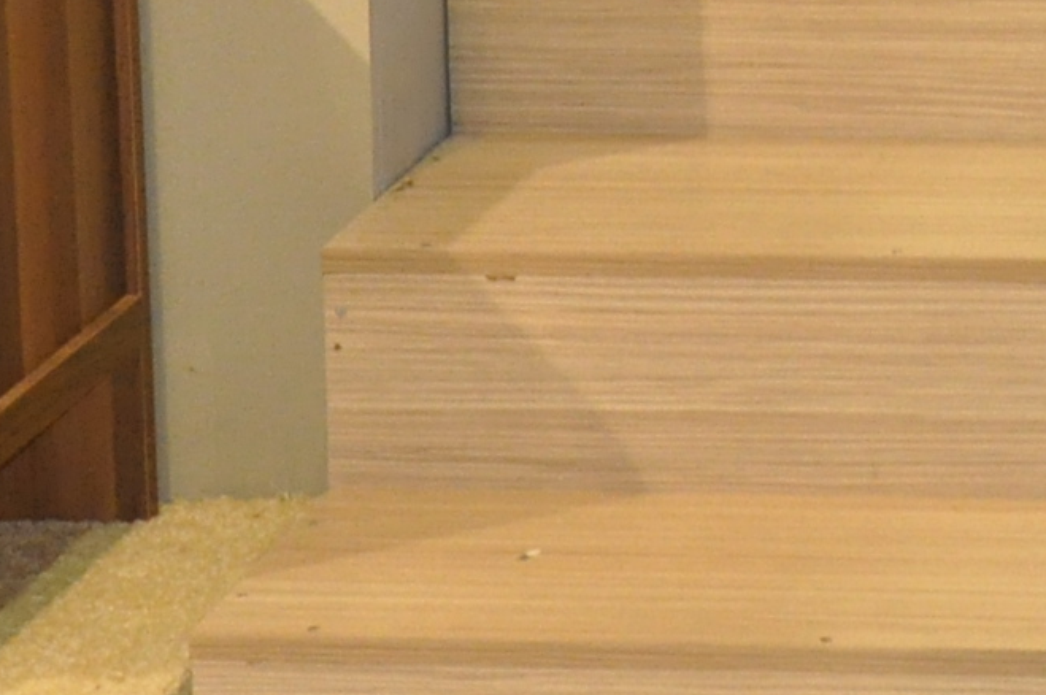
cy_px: -879
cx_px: 1821
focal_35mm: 205
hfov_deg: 9.6
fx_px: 5950
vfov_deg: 6.4
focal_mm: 28
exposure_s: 1/100
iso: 2000
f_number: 5
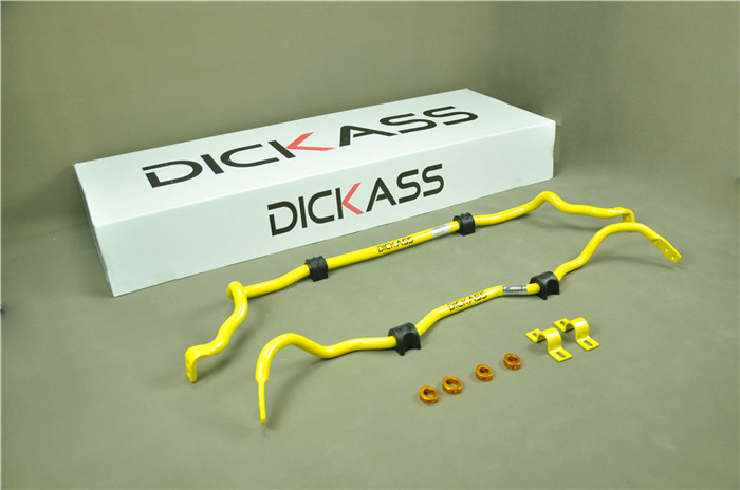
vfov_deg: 41.6
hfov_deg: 59.6
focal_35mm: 32
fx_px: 646
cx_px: 370
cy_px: 245
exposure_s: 1/30
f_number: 3.8
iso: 200
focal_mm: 21
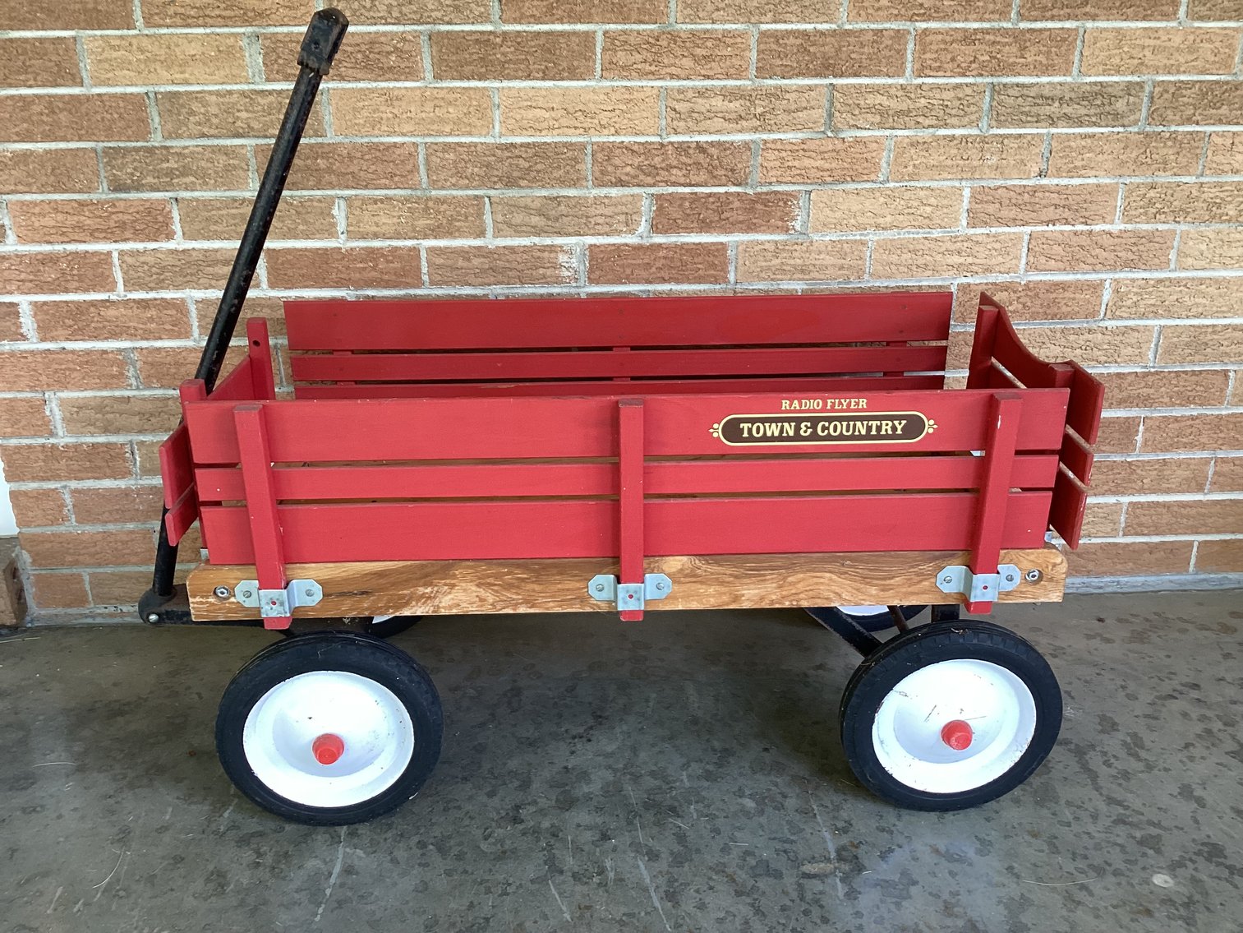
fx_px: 1113
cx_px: 622
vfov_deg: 45.4
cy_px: 466
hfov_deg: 58.3
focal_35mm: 31
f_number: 2.4
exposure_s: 1/60
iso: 100
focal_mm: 3.3
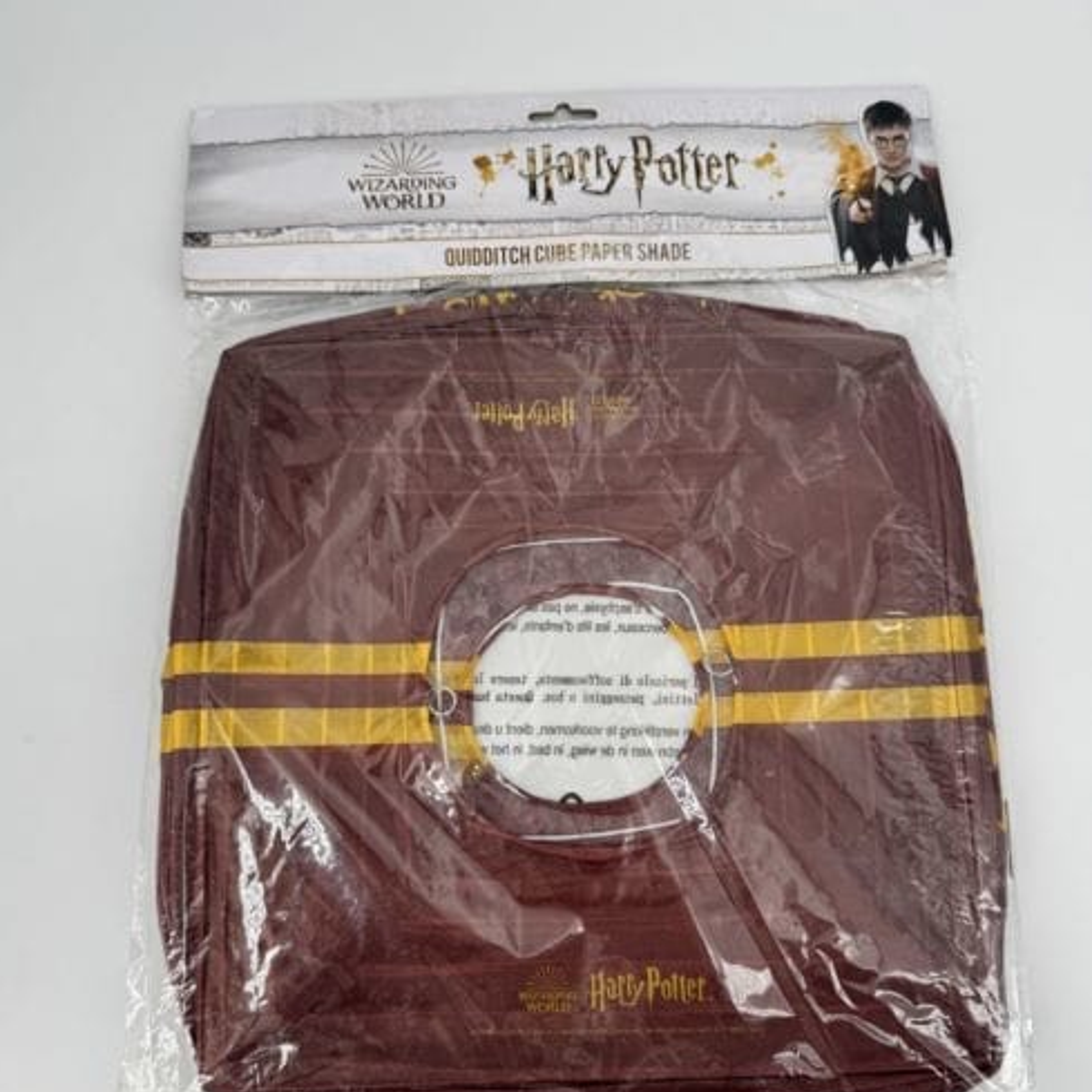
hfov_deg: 55.6
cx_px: 540
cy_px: 579
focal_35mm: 29
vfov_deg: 55.6
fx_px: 1035
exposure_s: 1/832
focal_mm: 6.76
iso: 80
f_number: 1.78
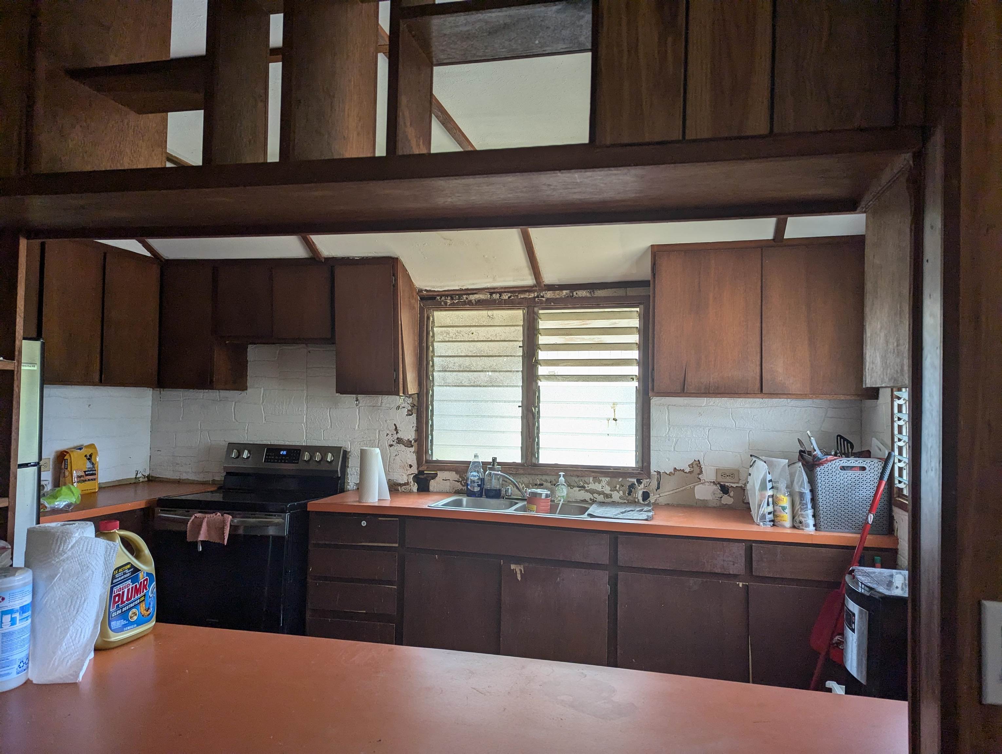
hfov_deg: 71.5
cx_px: 501
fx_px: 696
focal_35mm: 24
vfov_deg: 56.9
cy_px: 377
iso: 39
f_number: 1.85
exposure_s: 1/231
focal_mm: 6.81
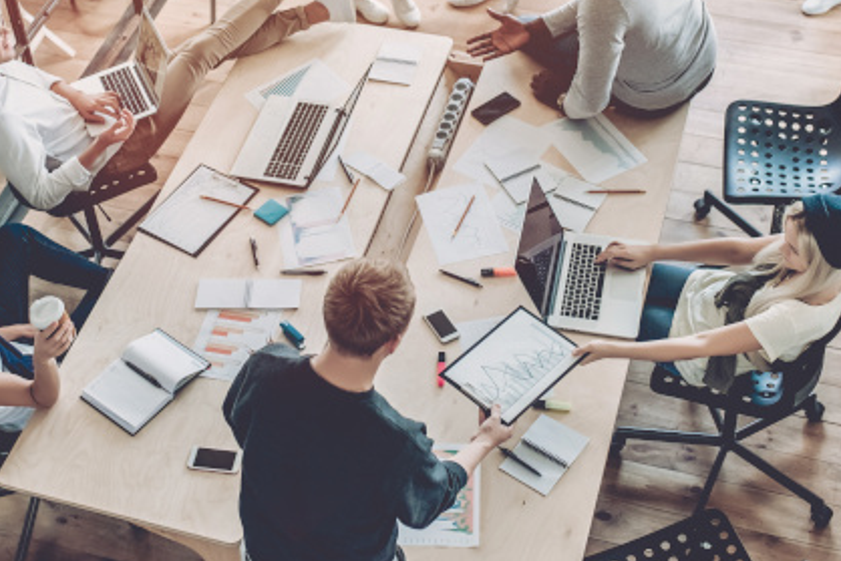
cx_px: 376
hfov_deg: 30.0
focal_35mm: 67
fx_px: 1566
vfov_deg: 19.9
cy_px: 40
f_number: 2.2
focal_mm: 35
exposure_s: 1/200
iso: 640
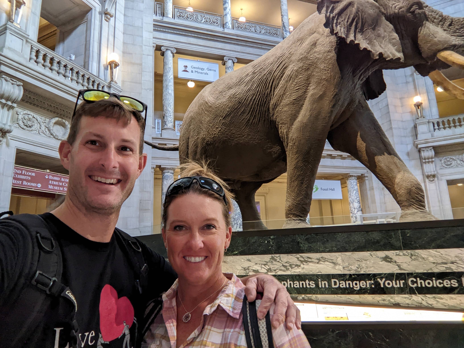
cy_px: 174
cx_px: 232
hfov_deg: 71.6
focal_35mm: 24
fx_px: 322
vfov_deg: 56.8
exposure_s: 1/24
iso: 235
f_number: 2
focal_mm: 2.51
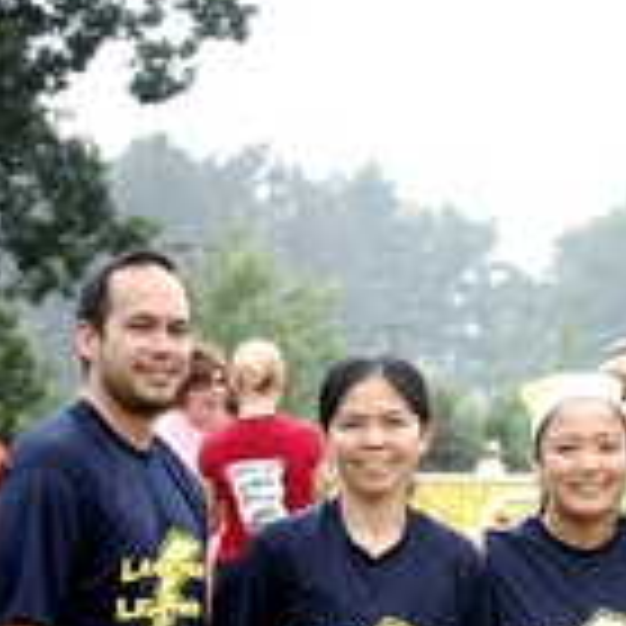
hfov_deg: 8.5
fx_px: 4138
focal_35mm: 202
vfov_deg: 8.6
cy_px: 527
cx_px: 815
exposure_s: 1/500
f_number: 5.6
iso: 800
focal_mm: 55
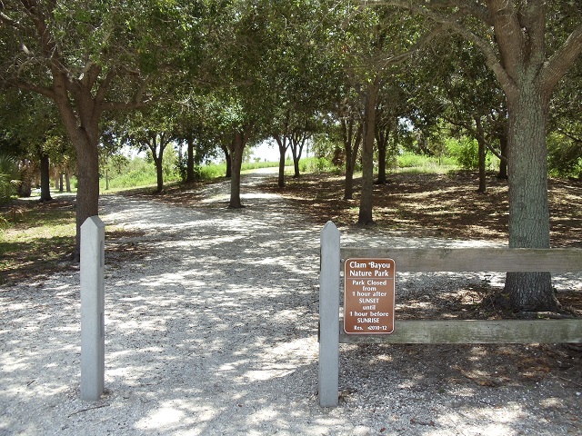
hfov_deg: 42.9
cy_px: 218
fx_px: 740
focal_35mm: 44
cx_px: 291
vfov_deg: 32.9
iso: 80
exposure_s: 1/250
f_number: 3.5
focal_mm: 6
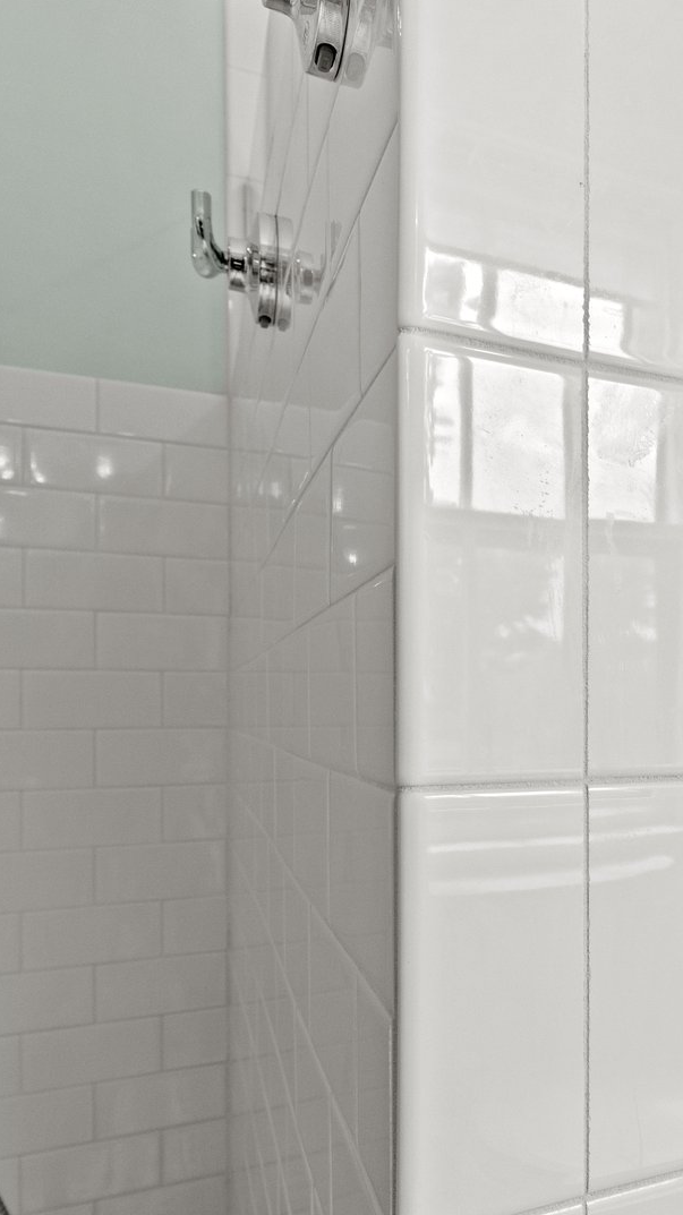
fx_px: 967
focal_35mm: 30
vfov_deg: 63.9
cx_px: 774
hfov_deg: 33.3
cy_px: 711
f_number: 4.5
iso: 800
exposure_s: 1/40
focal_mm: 10
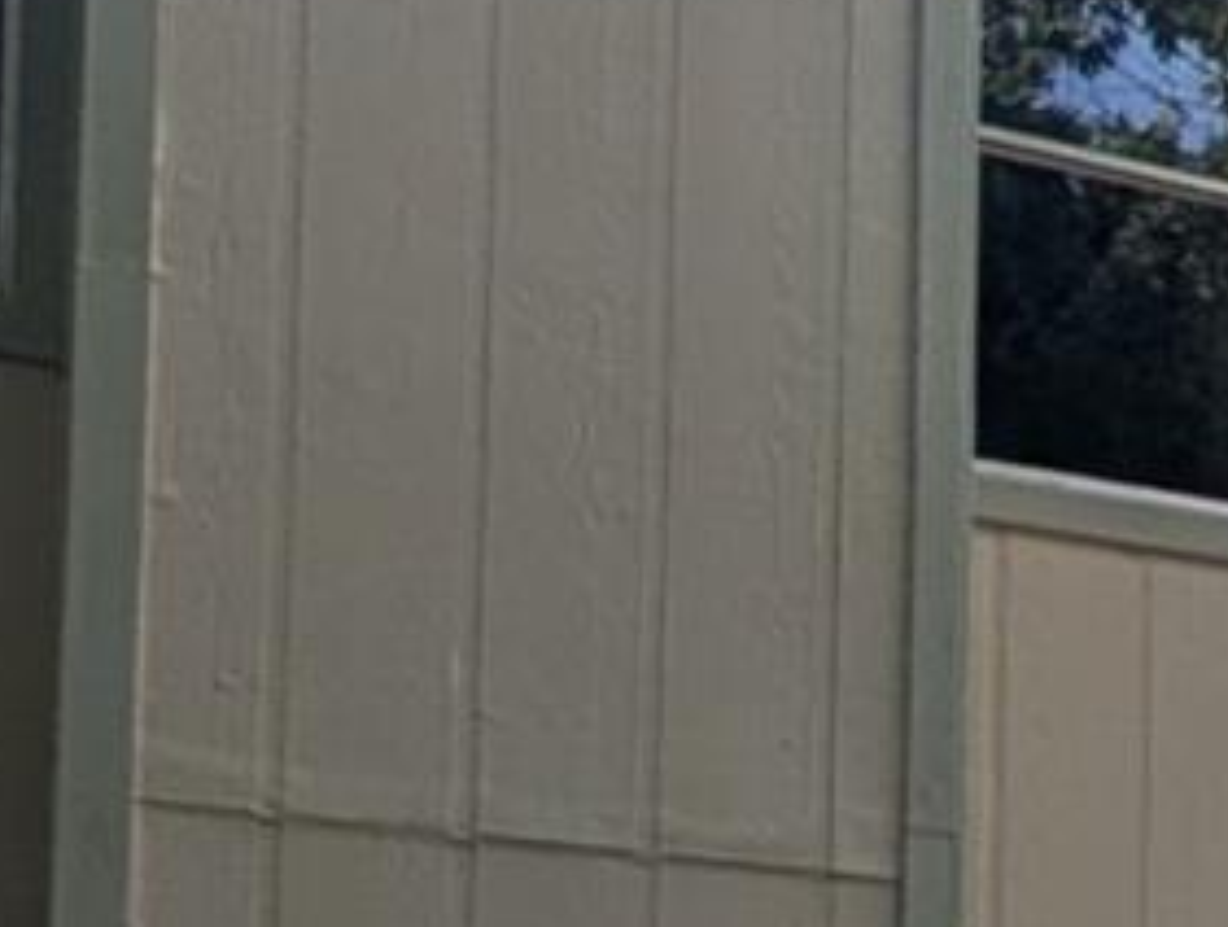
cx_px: 2609
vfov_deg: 15.6
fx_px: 3093
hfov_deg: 16.1
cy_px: 1404
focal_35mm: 87
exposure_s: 1/2252
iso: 57
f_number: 1.7
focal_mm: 2.02
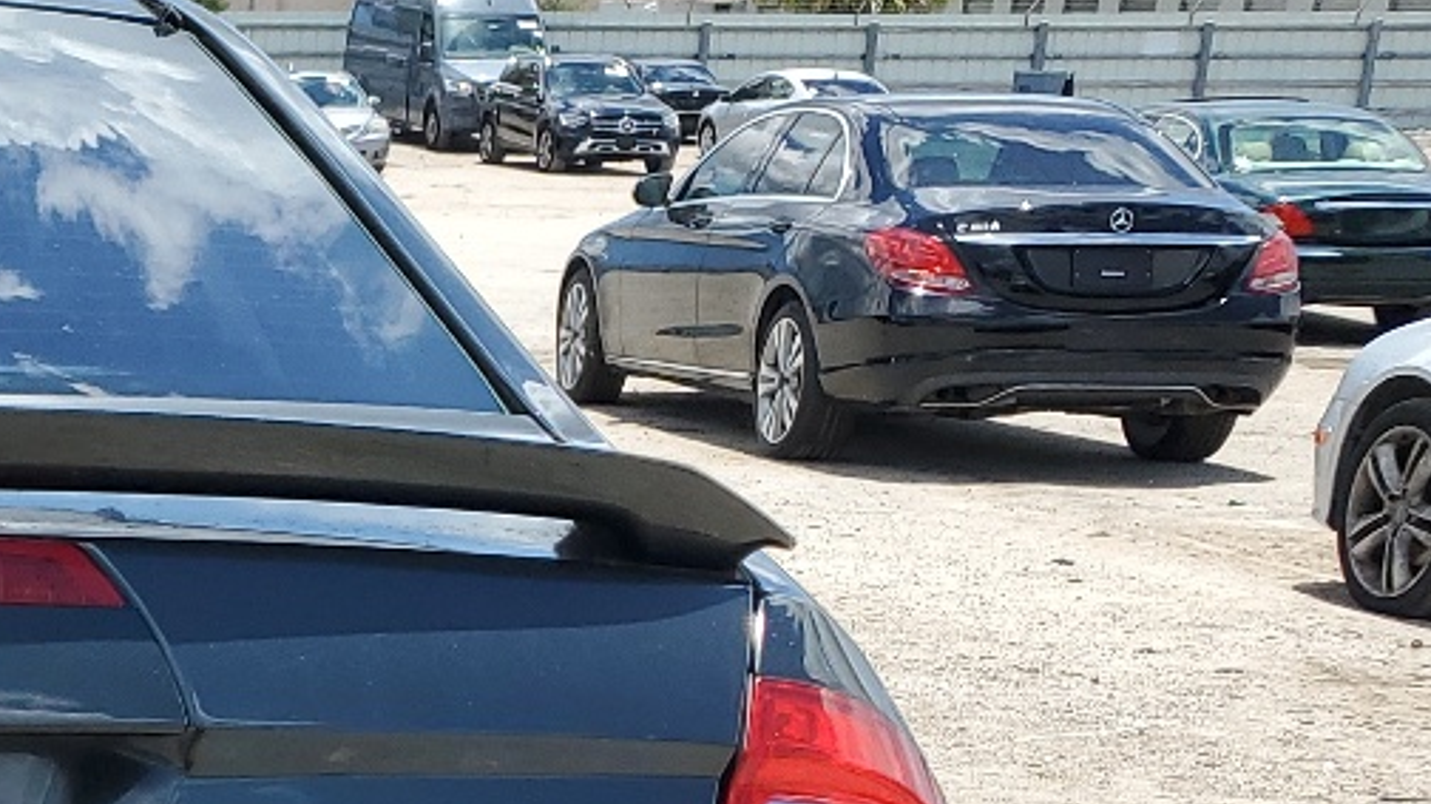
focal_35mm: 90
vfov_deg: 12.7
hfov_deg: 21.2
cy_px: 1256
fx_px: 3414
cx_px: -500
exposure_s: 1/2000
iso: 50
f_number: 1.5
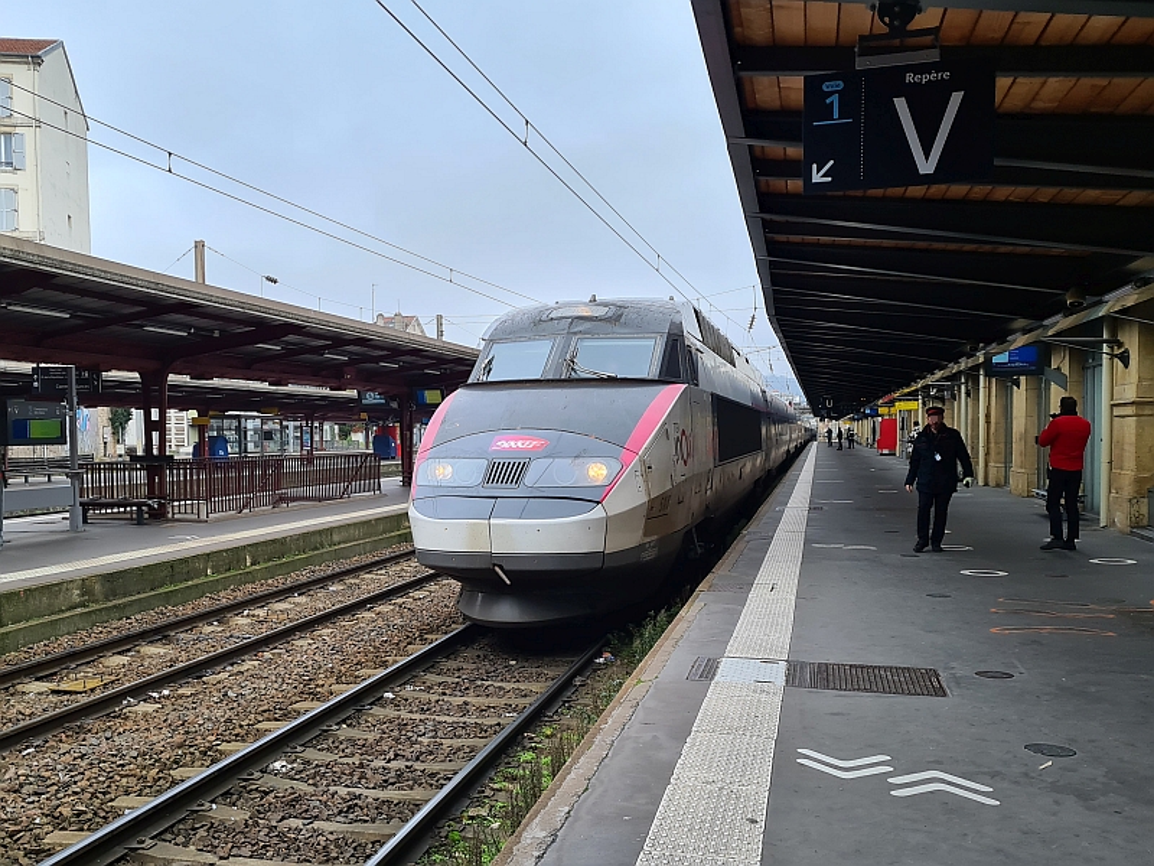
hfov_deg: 67.3
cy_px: 433
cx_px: 577
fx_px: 867
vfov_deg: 53.1
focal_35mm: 26
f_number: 1.8
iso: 50
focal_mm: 5.4
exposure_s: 1/316
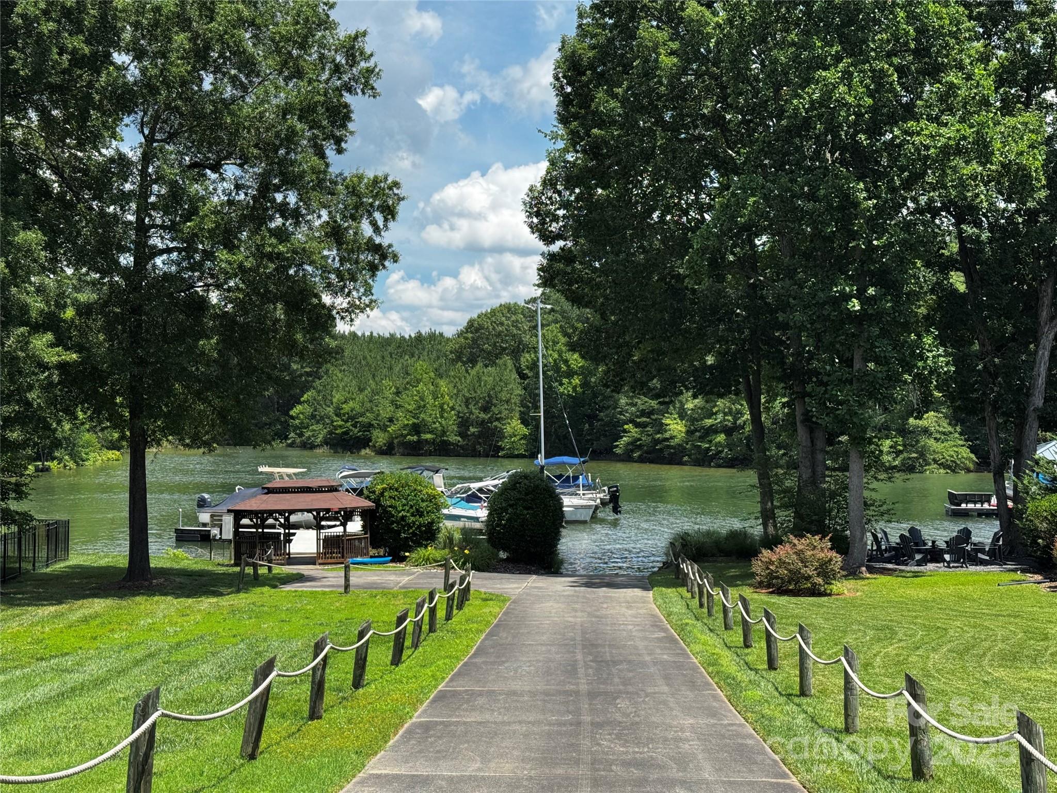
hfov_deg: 39.7
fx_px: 1466
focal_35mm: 48
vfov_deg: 30.3
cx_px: 528
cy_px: 396
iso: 64
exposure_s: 1/2252
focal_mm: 6.76
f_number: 1.78
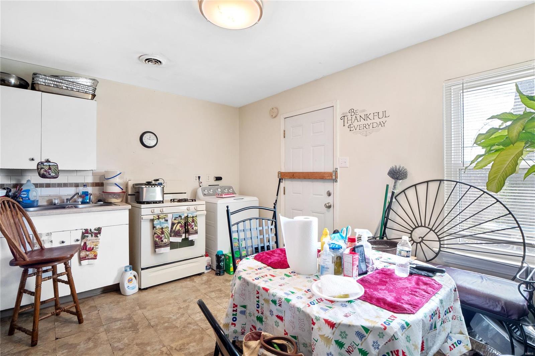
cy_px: 178
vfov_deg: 67.4
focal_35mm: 18
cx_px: 268
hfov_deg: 90.0
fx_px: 267
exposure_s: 1/8
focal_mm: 9
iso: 400
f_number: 8
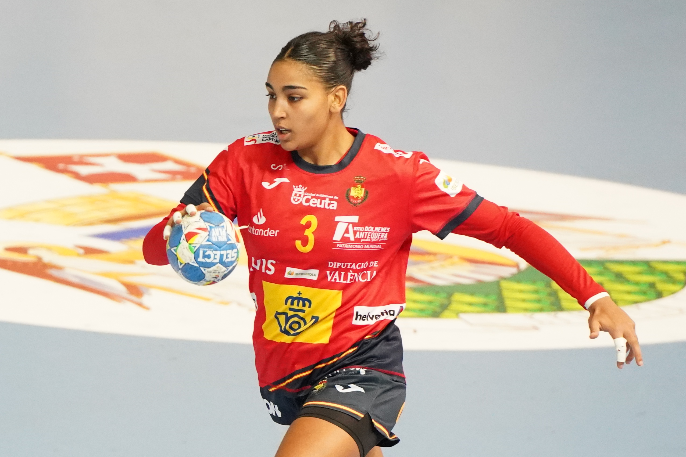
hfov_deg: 5.2
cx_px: 66
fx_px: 7526
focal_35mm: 395
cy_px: 348
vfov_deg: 3.5
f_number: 4
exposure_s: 1/1250
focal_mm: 168
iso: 10000
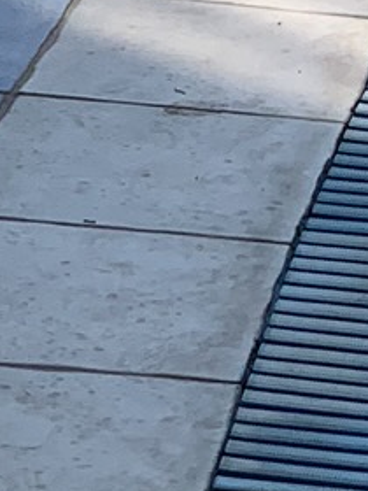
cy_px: -637
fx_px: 5386
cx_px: 435
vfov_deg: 5.1
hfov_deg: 3.9
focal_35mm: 380
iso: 16
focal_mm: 6
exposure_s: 1/1776
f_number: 2.4
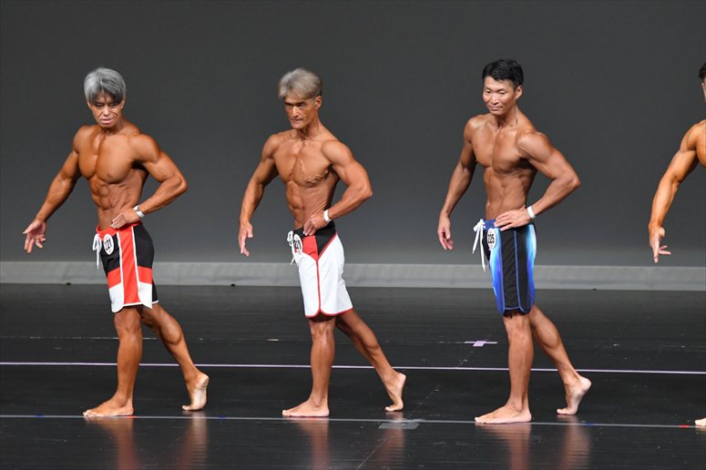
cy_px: 235
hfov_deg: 6.9
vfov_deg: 4.6
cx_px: 353
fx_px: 5881
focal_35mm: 300
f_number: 5.6
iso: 4000
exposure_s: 1/400
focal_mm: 200
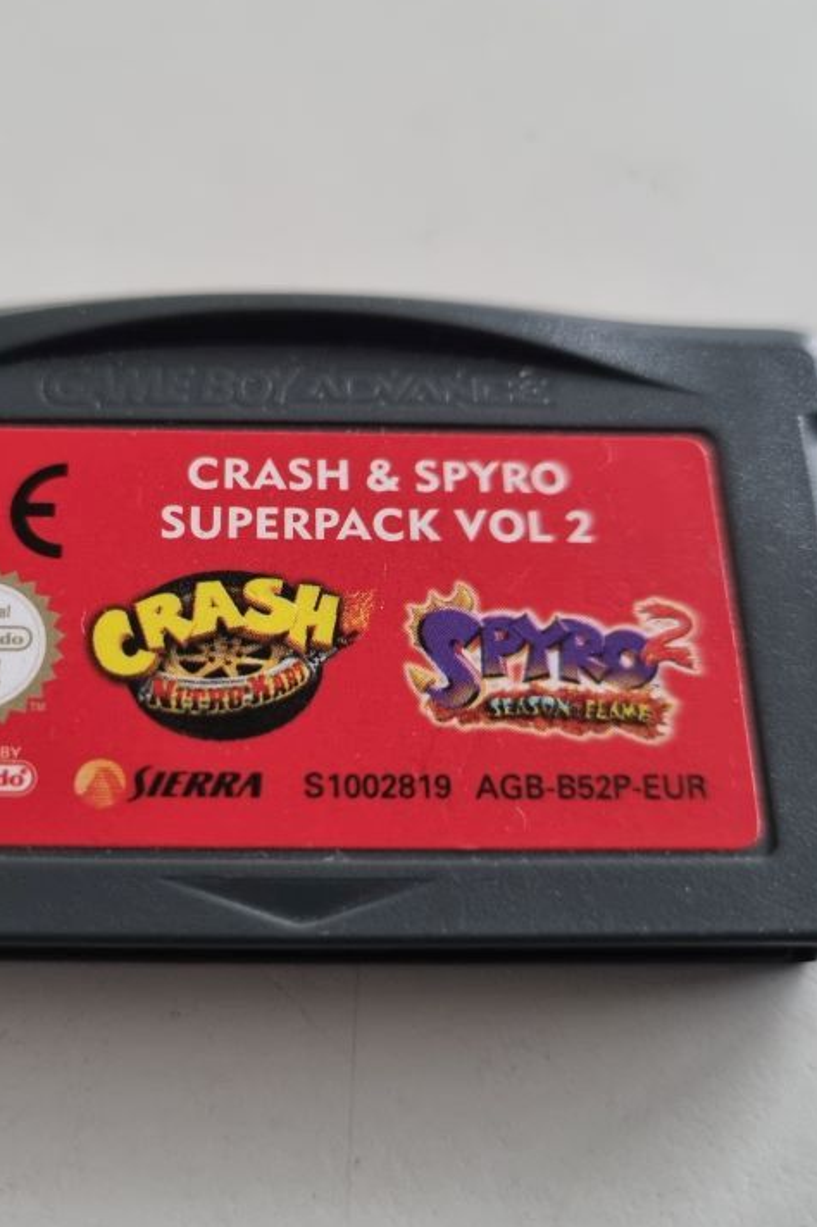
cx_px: 267
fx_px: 1295
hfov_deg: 34.7
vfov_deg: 50.7
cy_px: 610
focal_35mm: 38
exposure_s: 1/50
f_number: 1.8
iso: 320
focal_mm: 5.4
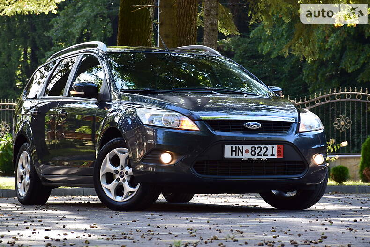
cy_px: 123
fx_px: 1487
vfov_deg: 9.5
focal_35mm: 145
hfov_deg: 14.2
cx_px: 187
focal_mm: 95
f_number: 9
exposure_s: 1/100
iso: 400
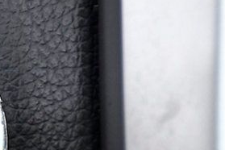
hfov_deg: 4.1
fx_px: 3100
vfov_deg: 2.8
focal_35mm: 496
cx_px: -135
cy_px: 142
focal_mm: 90
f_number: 5.3
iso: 2500
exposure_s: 1/100
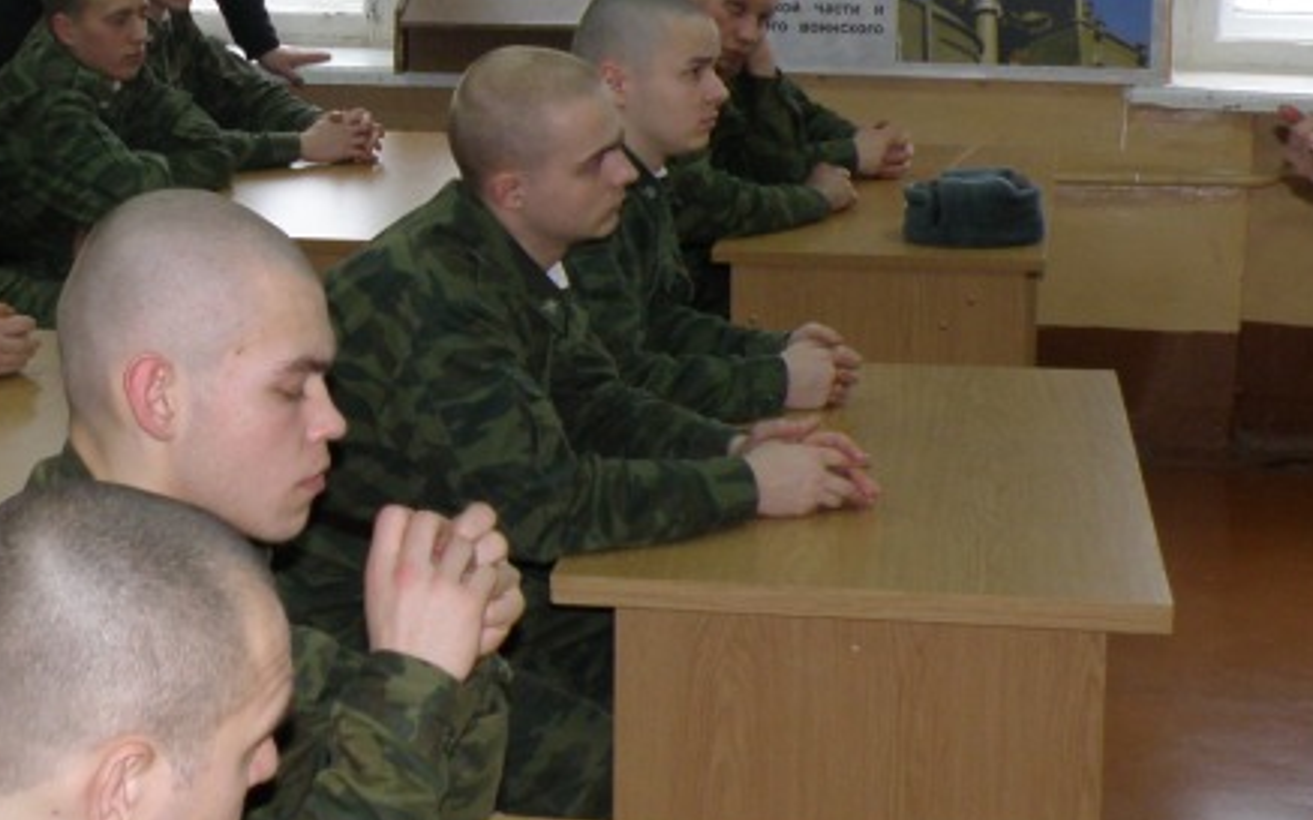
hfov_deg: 24.7
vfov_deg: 15.8
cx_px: 192
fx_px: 2934
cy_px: 138
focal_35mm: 82
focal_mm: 6.02
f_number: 3.1
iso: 100
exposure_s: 1/30
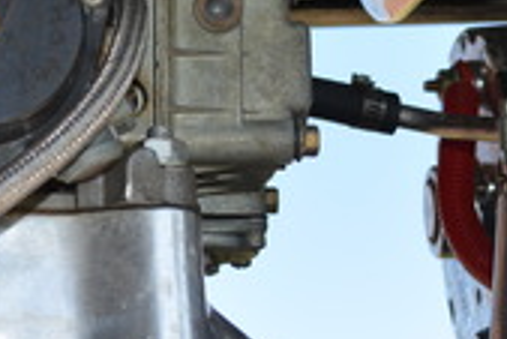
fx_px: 2199
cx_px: 150
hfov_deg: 13.1
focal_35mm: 156
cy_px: -380
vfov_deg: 8.3
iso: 100
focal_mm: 22
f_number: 5.6
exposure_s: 1/200
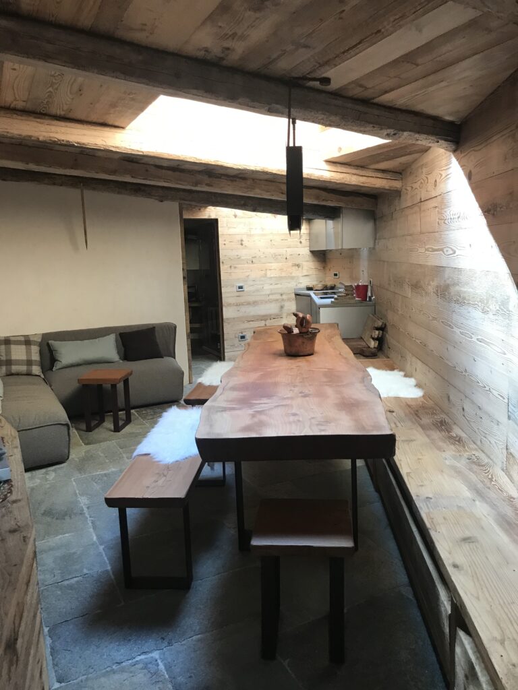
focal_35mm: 28
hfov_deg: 49.7
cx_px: 259
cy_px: 345
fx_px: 559
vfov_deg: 63.4
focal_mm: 3.99
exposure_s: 1/25
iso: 40
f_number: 1.8
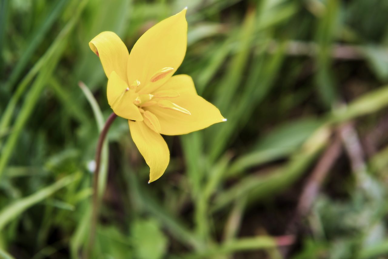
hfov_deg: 36.2
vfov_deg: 24.7
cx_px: 194
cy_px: 130
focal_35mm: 55
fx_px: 593
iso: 100
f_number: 5.6
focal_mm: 55
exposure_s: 1/125
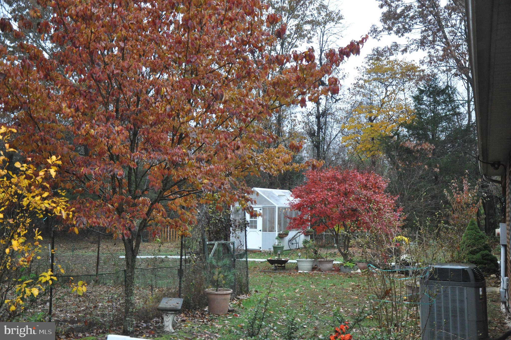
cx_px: 256
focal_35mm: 39
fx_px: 553
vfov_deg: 34.1
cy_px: 170
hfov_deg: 49.6
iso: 1600
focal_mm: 26
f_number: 4
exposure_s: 1/250
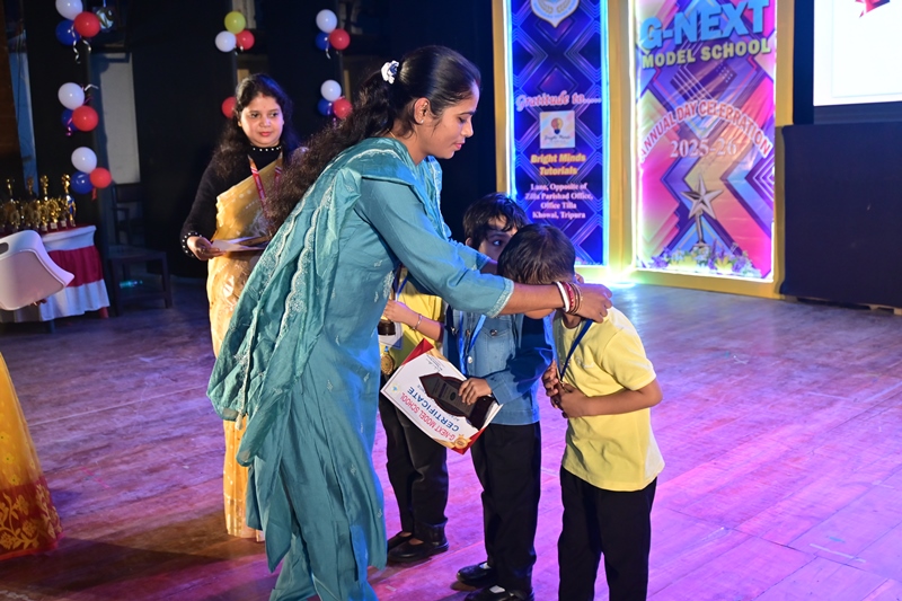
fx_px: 1146
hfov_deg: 43.0
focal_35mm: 46
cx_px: 451
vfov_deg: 29.4
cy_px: 300
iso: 640
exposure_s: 1/125
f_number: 4.8
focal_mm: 30.5
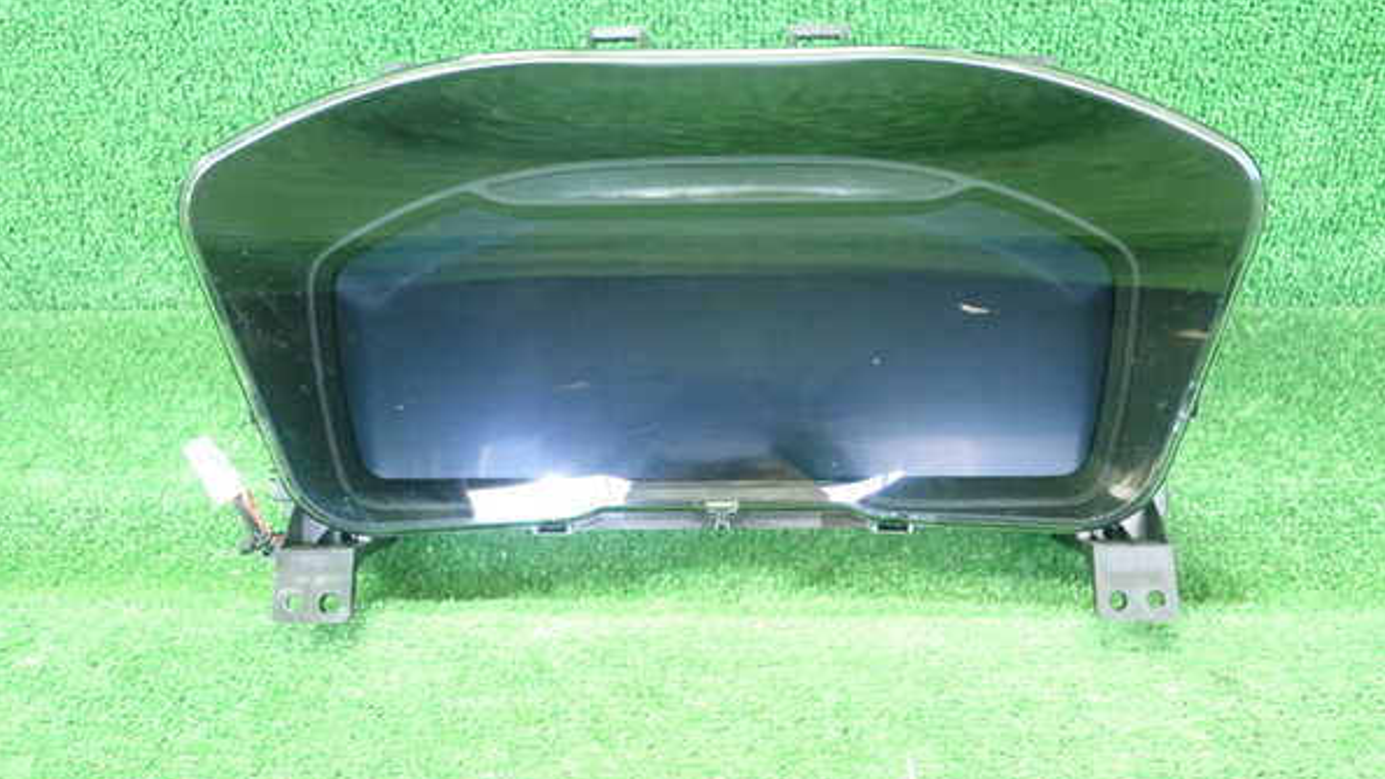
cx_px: 692
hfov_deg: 59.5
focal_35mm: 33
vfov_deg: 35.6
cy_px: 331
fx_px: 1212
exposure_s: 1/60
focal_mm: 5.5
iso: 800
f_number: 2.3
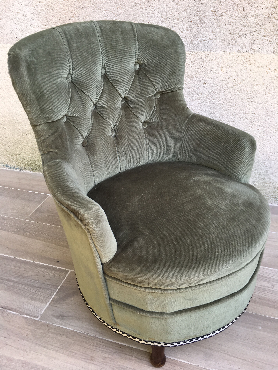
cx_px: 139
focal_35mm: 29
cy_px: 185
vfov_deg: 61.7
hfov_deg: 48.2
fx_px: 311
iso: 32
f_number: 2.2
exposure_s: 1/100
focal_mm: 4.15
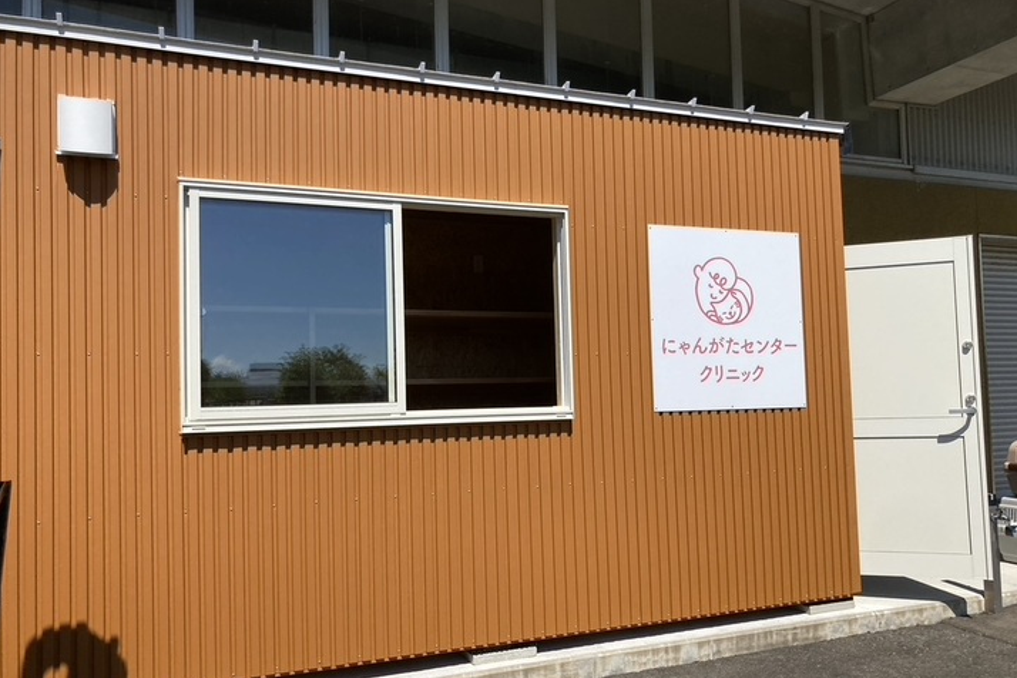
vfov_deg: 43.6
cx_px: 499
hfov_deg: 61.9
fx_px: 847
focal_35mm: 30
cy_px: 362
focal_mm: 3.99
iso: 20
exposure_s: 1/2857
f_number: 1.8
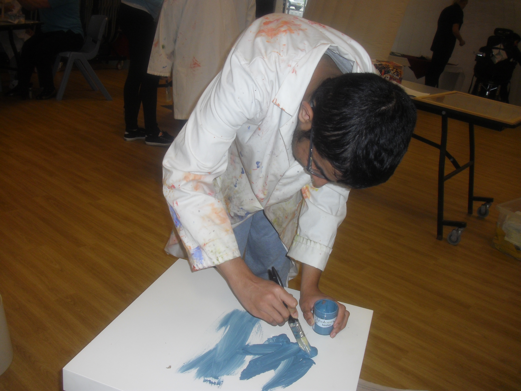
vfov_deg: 37.7
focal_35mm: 38
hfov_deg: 49.0
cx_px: 260
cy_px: 196
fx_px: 572
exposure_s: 1/125
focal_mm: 6.2
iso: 100
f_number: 2.8
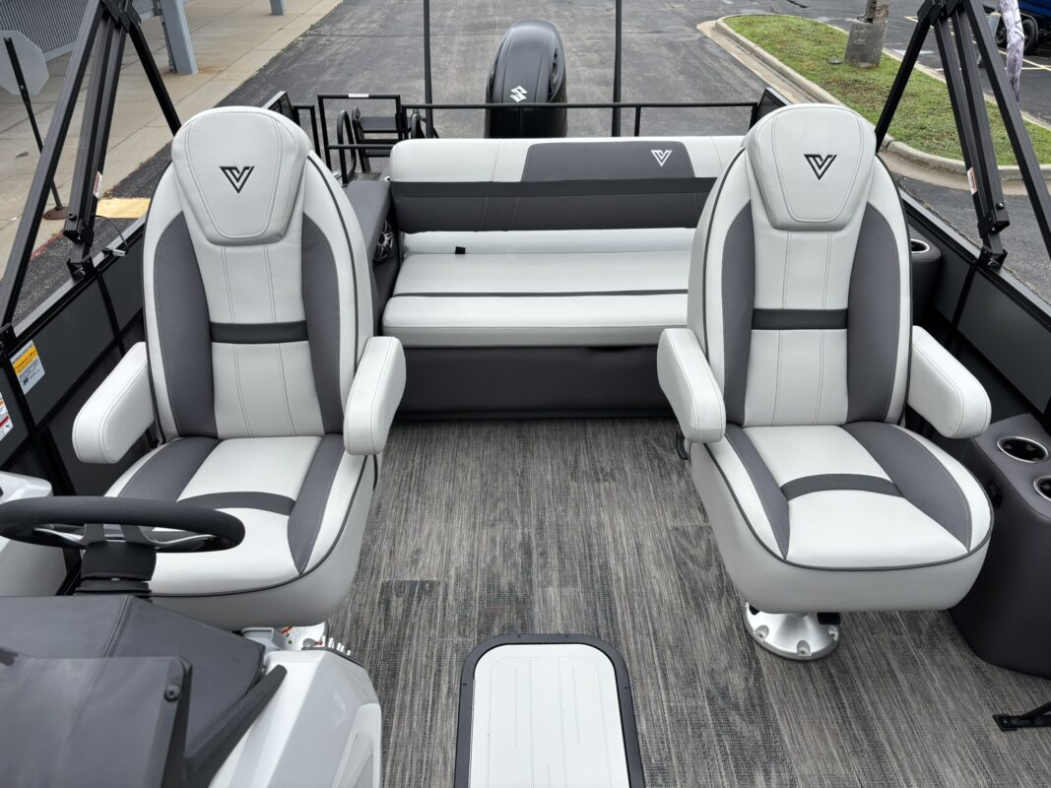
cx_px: 526
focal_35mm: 26
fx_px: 789
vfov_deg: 53.1
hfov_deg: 67.3
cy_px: 394
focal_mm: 5.96
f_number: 1.6
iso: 50
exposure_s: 1/1567
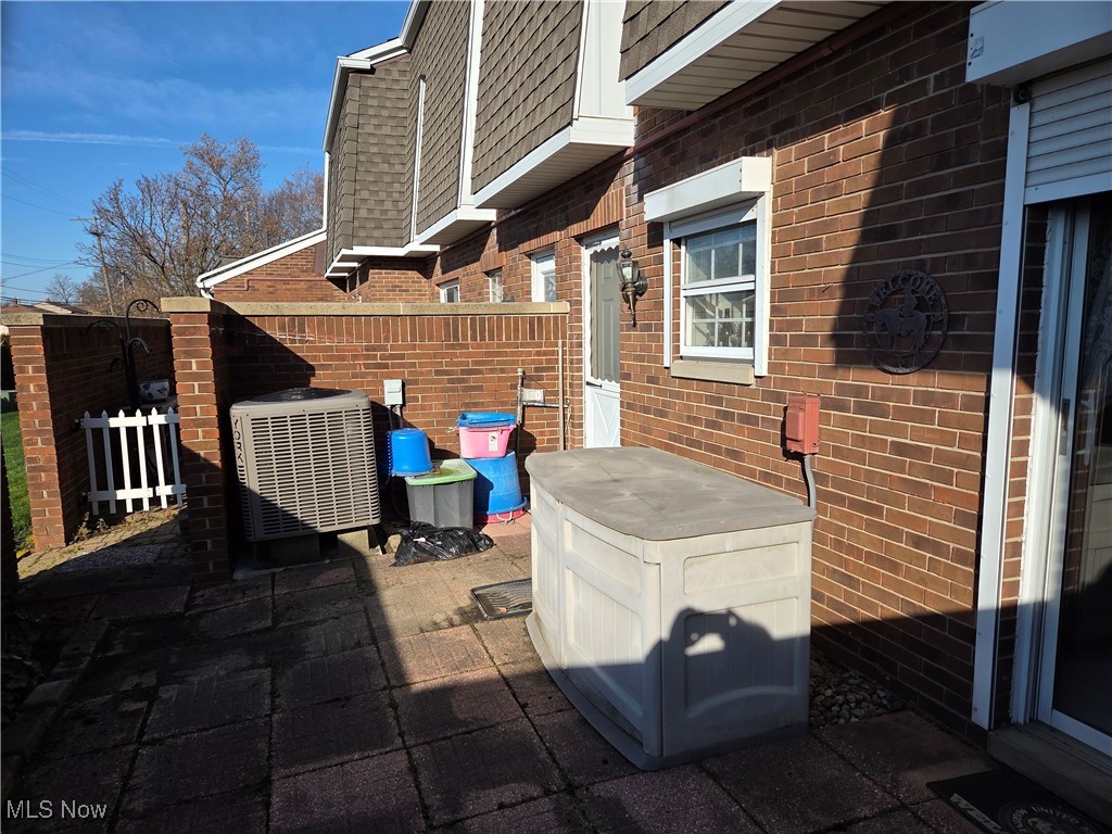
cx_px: 556
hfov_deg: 73.9
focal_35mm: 23
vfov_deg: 58.9
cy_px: 417
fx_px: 739
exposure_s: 1/4885
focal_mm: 5.4
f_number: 1.8
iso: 80
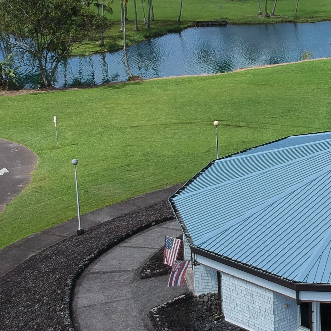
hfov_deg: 22.2
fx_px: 757
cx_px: 428
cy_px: 100
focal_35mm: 70
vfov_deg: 24.5
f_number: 2.6
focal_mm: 4.49
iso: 100
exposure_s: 1/1000
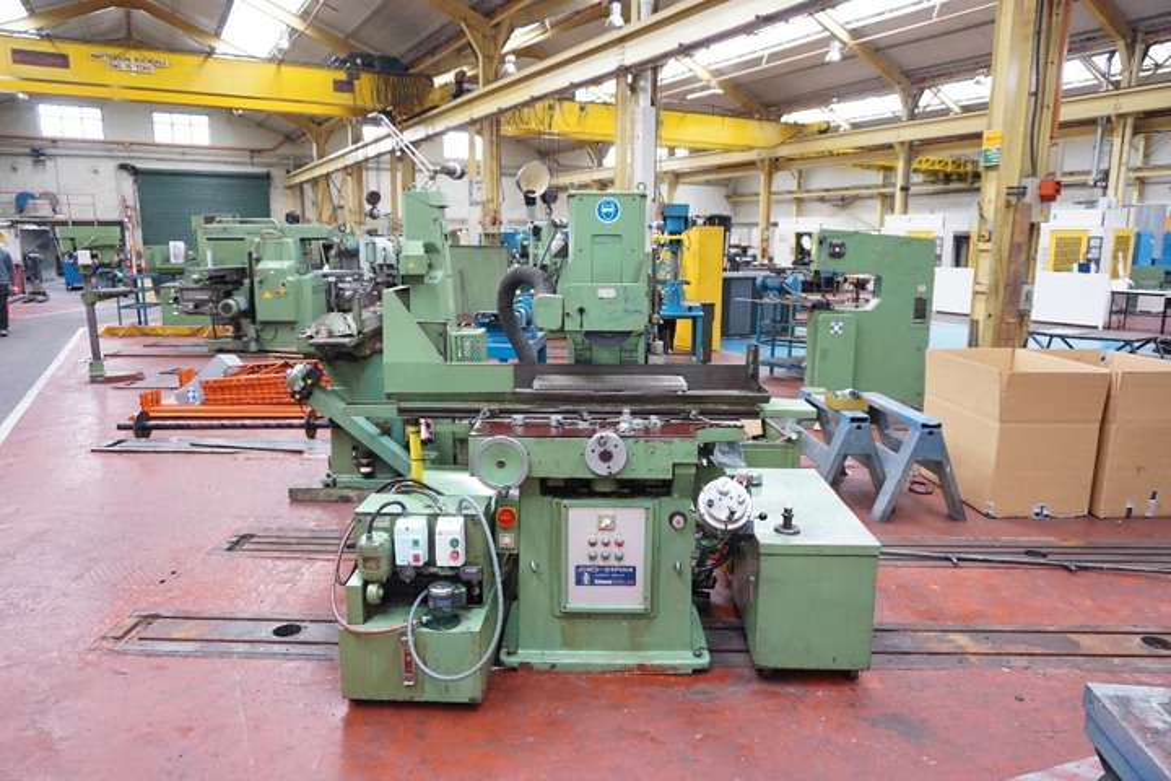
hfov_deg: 73.7
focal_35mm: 24
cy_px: 390
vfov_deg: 53.1
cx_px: 586
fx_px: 781
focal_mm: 16
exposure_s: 1/160
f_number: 3.5
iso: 1600
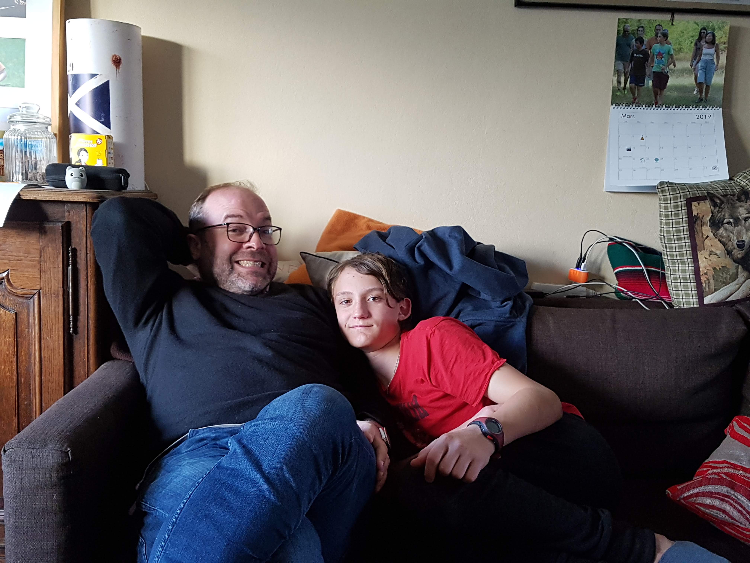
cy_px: 282
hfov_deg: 67.3
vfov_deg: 53.1
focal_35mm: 26
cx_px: 375
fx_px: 563
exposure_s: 1/50
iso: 160
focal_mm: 4.2
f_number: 1.7
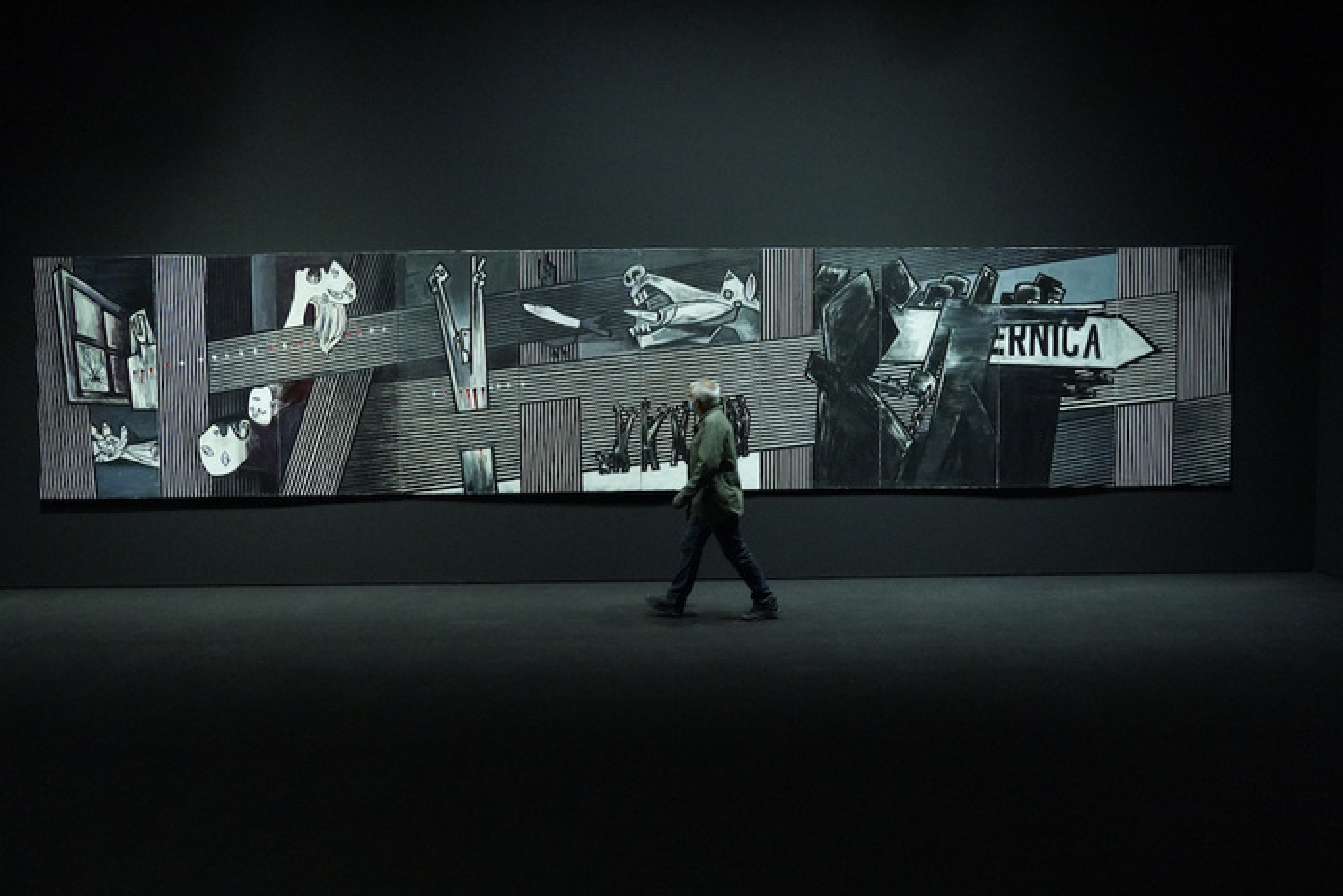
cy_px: 464
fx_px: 933
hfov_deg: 71.5
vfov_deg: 51.3
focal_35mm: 25
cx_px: 645
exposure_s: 1/125
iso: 20000
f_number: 4
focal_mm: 24
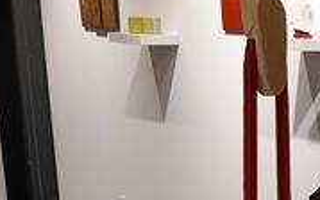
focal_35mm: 114
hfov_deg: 17.4
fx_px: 995
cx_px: 383
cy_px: 450
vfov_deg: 10.2
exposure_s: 1/60
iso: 80
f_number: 1.8
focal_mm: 4.6
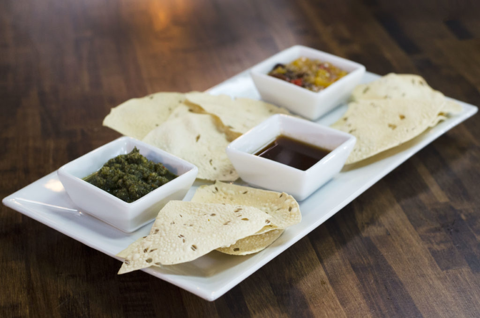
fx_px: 998
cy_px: 159
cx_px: 240
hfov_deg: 27.0
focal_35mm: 75
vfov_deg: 18.1
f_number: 4
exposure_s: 1/100
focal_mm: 50
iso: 800
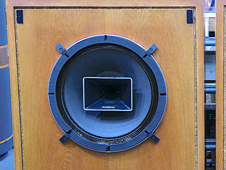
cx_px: 209
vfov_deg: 13.8
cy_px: 139
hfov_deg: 18.0
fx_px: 699
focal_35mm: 107
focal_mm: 10.3
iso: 200
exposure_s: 1/5
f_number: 4.2
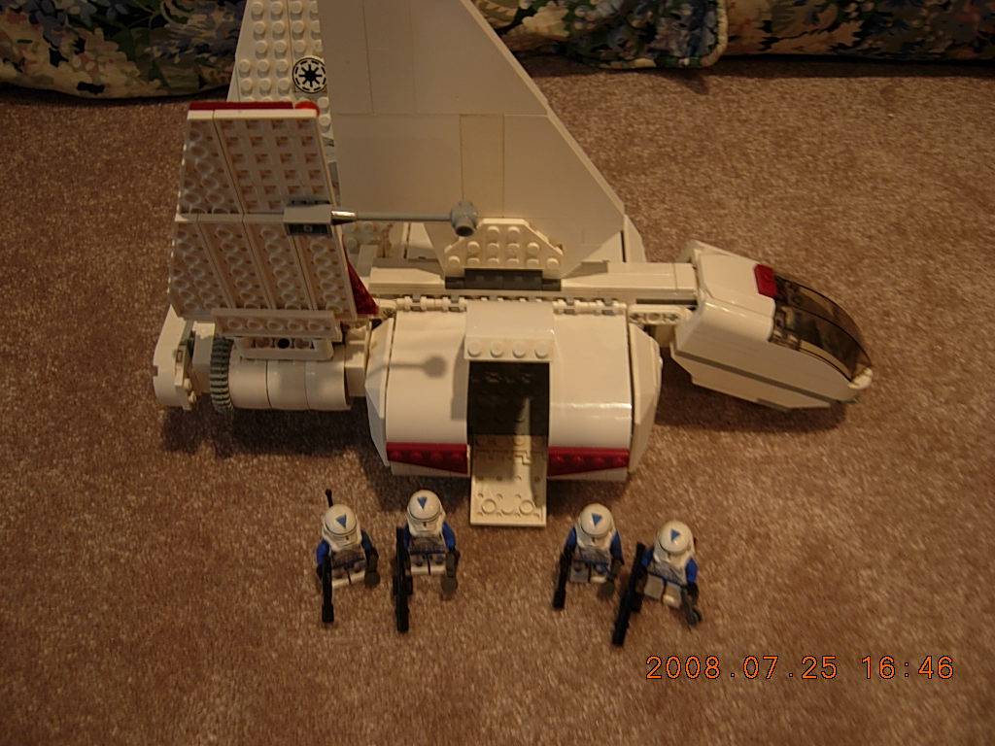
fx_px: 1035
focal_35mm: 36
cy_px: 373
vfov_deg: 39.7
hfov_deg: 51.4
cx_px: 498
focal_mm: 7.5
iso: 50
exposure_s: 1/6.3
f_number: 2.7
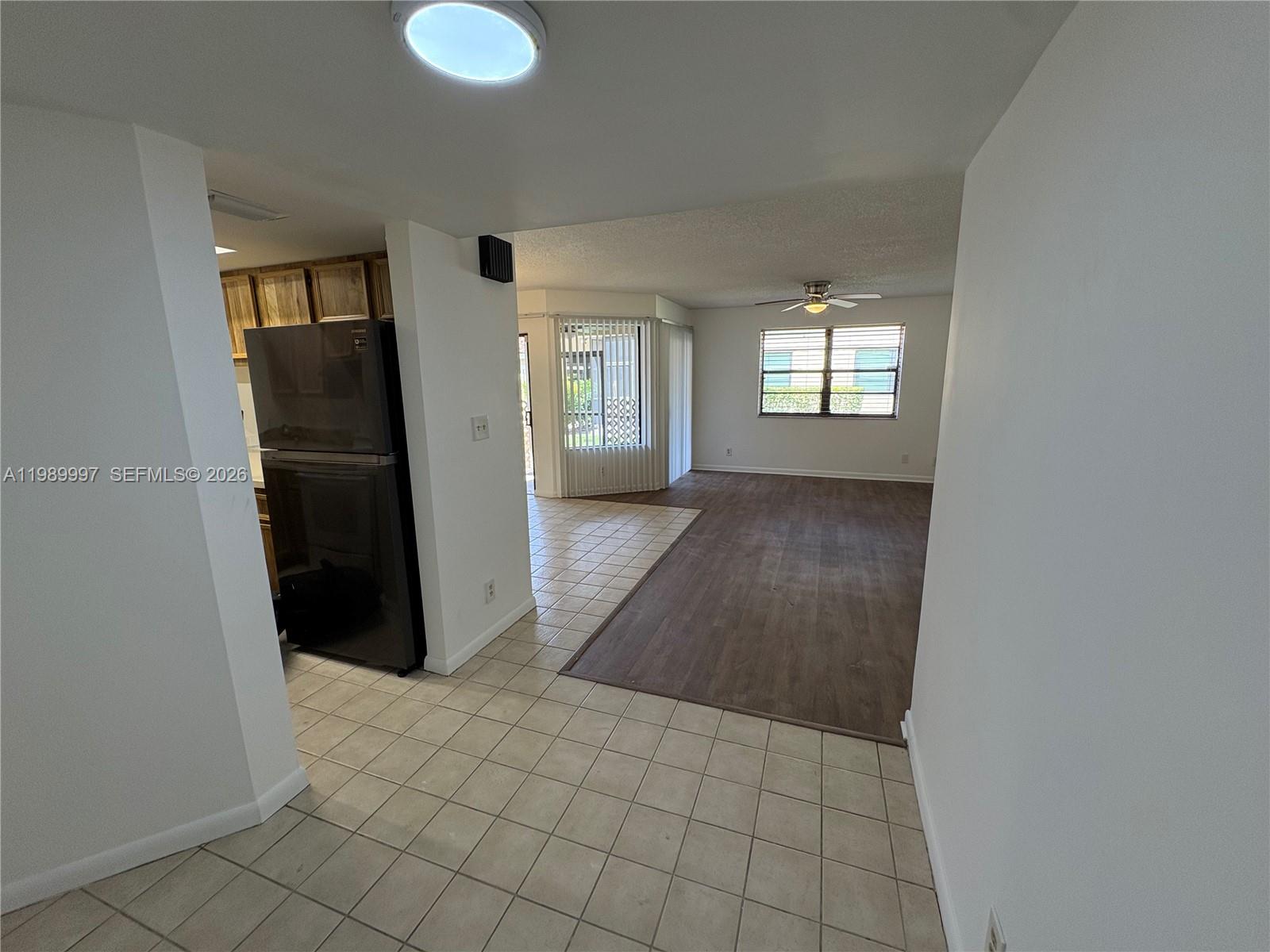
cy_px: 476
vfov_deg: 85.7
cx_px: 635
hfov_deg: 102.1
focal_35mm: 14
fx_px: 514
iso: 125
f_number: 2.2
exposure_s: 1/135
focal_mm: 2.22
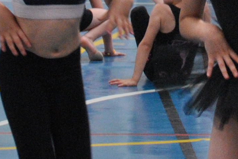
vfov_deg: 3.1
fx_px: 2957
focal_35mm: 447
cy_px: 11
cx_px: 311
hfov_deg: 4.6
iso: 800
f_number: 5.6
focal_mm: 55
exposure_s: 1/125
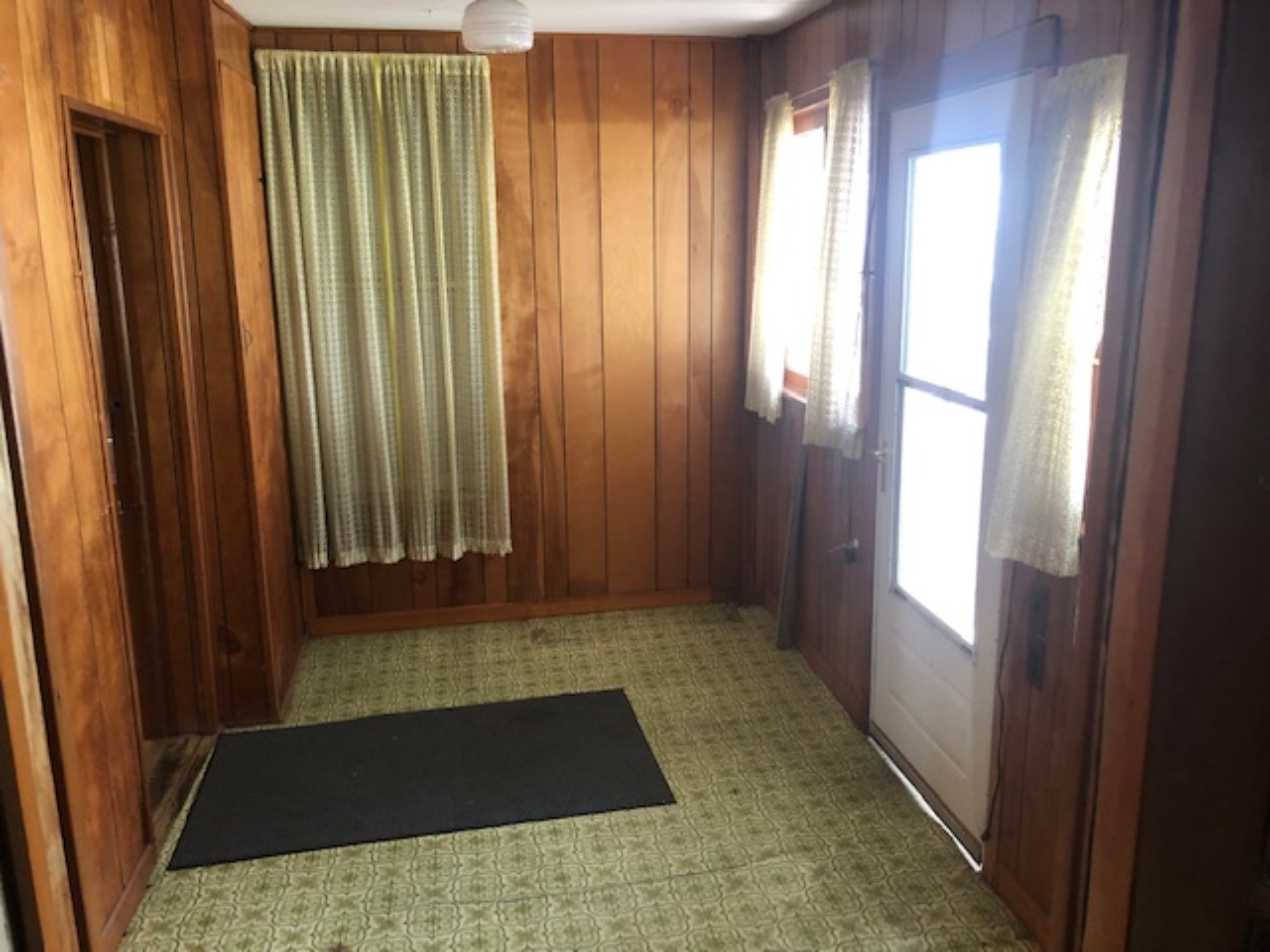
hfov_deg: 63.4
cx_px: 635
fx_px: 1027
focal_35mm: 28
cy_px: 476
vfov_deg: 49.7
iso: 64
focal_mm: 4
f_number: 1.8
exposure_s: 1/15
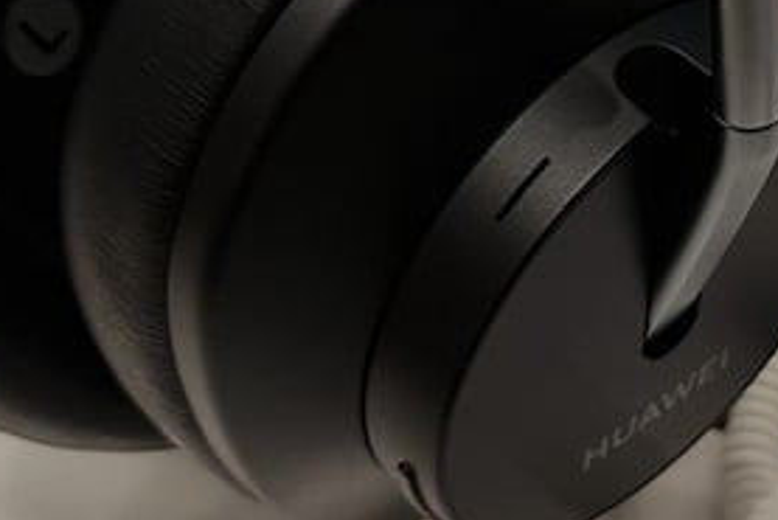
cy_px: 31
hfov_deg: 13.4
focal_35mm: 150
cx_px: 859
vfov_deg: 9.1
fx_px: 3243
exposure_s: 1/106
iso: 50
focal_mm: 7
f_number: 1.8
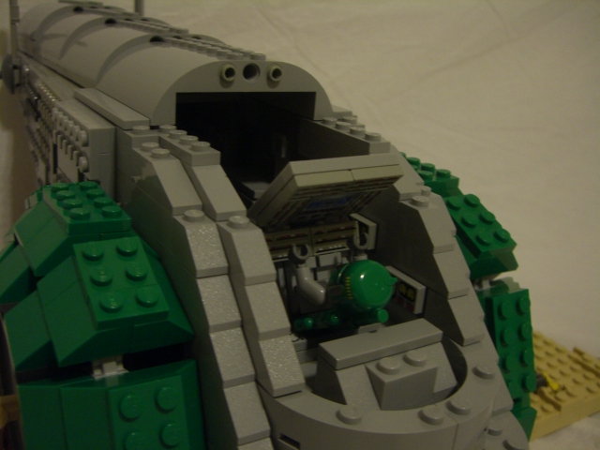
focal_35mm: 38
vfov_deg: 37.7
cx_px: 300
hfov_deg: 49.0
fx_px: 659
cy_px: 225
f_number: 2.7
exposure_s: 1/8
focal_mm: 6.2
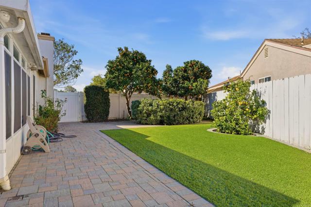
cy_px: 104
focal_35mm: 24
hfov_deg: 73.8
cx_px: 156
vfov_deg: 53.1
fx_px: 207
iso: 125
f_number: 10
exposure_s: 1/3200
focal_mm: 24
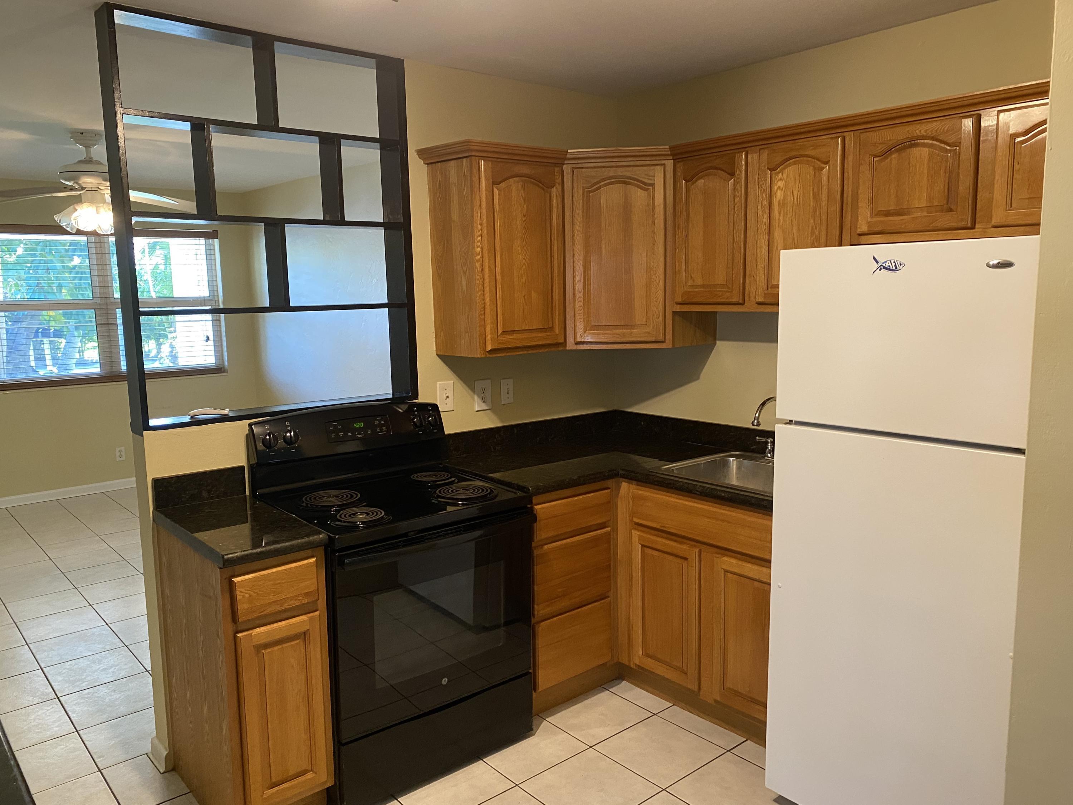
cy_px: 402
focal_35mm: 26
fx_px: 806
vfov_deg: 53.1
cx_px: 536
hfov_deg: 67.3
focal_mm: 4.25
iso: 250
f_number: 1.8
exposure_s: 1/60
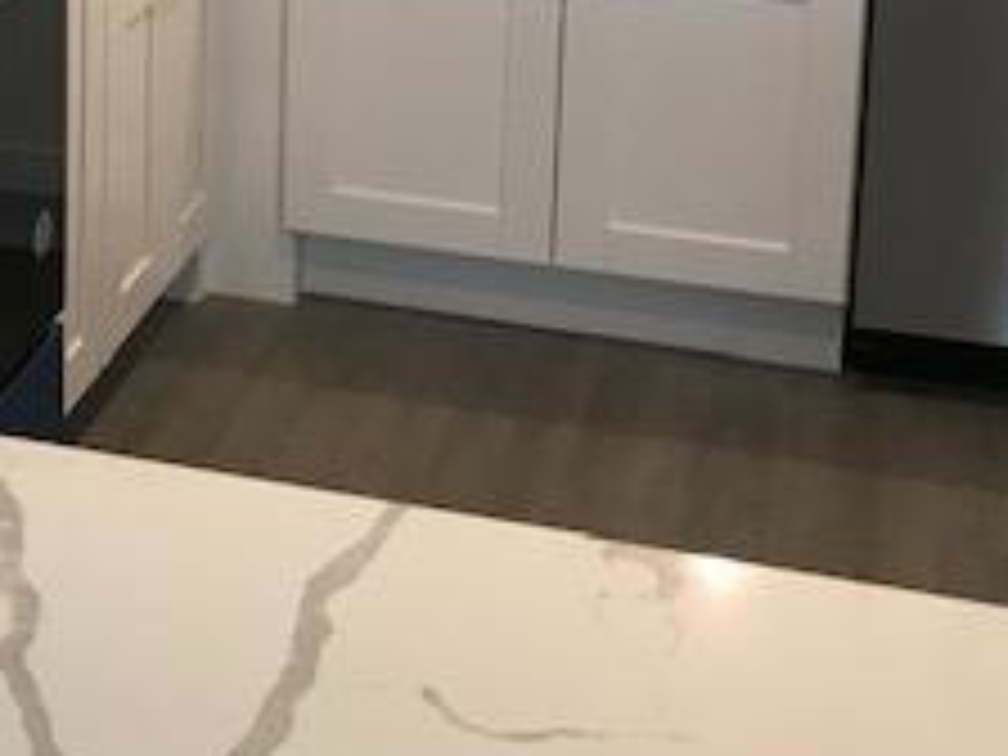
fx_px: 2330
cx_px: -45
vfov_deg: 17.4
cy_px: -194
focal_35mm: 80
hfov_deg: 23.2
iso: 25
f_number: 1.8
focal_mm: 3.99
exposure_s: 1/30
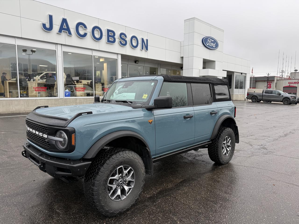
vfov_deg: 56.8
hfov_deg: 71.6
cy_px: 112
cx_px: 150
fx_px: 207
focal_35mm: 24
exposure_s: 1/356
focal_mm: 6.76
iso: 80
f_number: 1.78
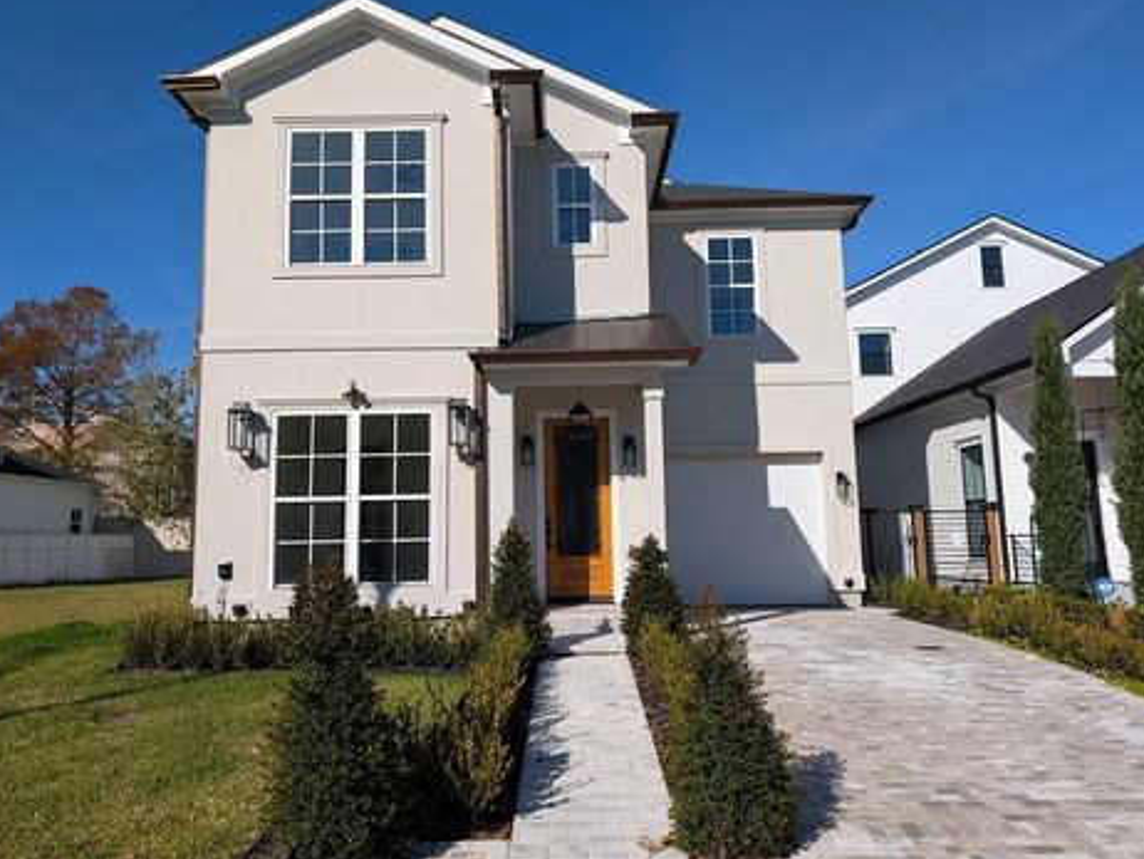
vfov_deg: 53.0
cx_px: 555
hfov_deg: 67.3
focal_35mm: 26
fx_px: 860
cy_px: 396
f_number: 1.68
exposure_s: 1/1805
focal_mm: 6.9
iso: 22
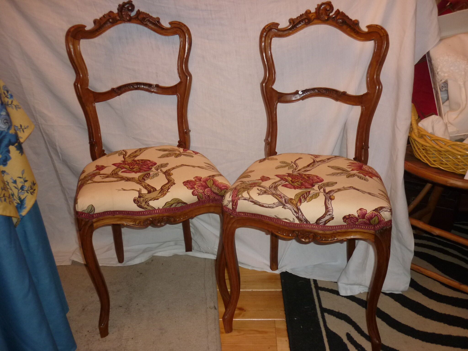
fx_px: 446
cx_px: 234
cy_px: 176
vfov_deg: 42.9
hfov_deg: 55.4
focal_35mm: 33
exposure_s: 1/30
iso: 200
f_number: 2.8
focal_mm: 5.5
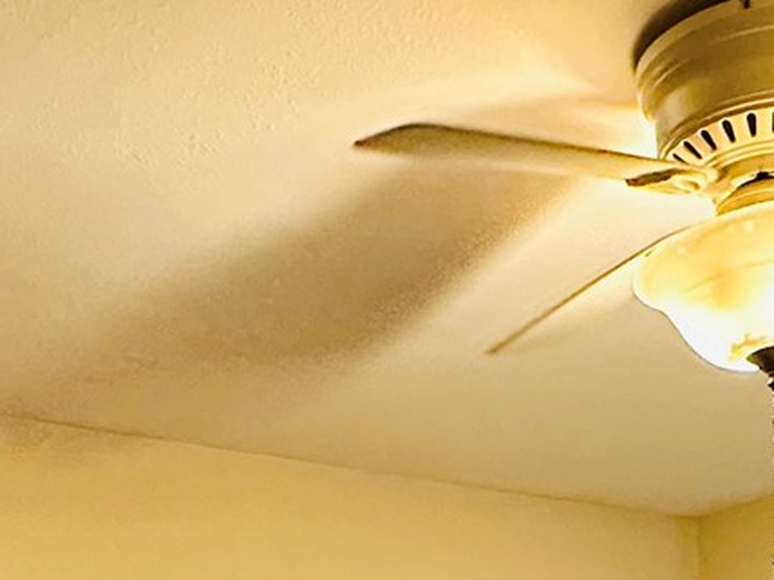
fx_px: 1498
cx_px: 490
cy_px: 1185
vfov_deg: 16.4
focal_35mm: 67
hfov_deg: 28.8
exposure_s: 1/60
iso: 320
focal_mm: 2.22
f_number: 2.2
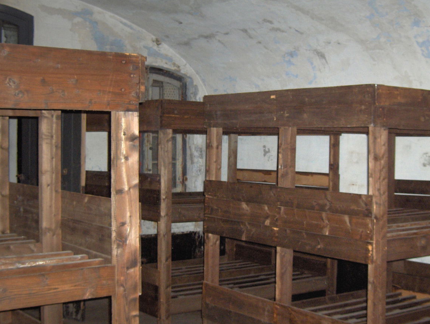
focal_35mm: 54
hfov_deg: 35.5
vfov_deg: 27.1
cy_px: 172
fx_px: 672
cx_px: 236
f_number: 2.8
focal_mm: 8
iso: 162
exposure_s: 1/60
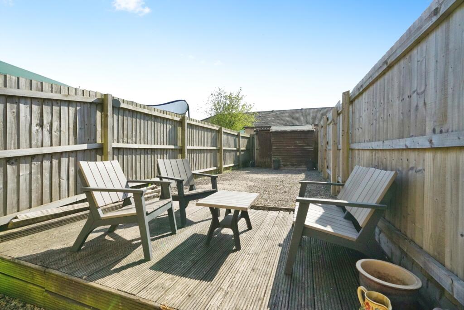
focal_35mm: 16
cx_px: 232
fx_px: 206
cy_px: 155
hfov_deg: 96.7
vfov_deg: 73.8
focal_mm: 16
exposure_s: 1/5000
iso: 2000
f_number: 8
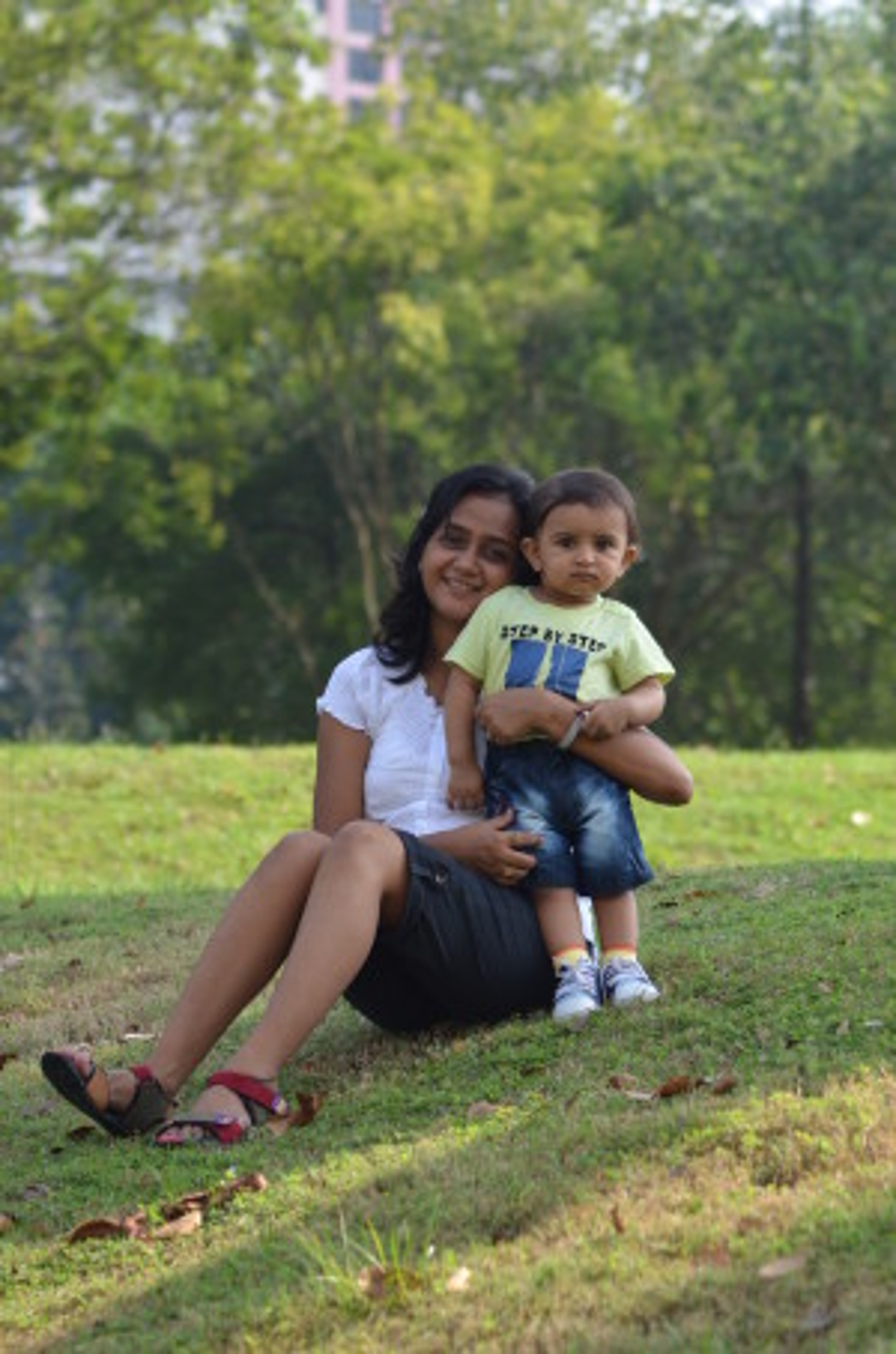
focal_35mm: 158
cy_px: 677
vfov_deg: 13.1
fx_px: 5907
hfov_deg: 8.7
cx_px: 448
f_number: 5.6
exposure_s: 1/500
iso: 220
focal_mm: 105
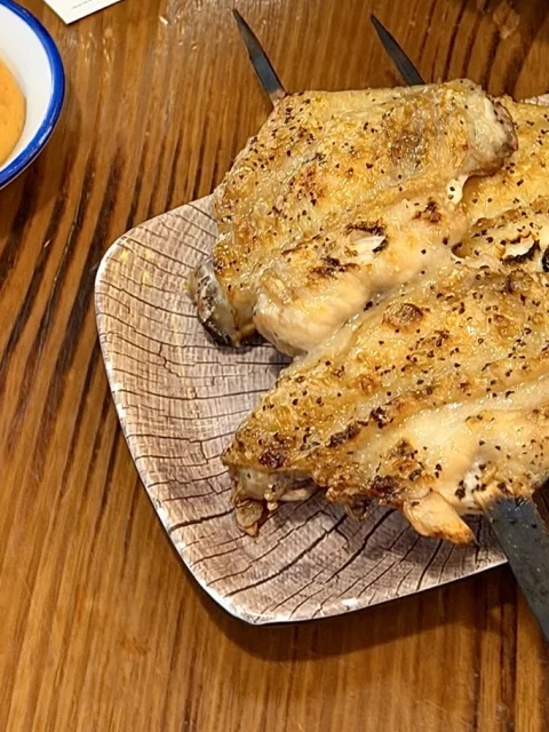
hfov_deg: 13.7
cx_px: 417
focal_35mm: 108
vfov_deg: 17.7
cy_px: -21
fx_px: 2284
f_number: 1.78
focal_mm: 6.76
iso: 500
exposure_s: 1/33
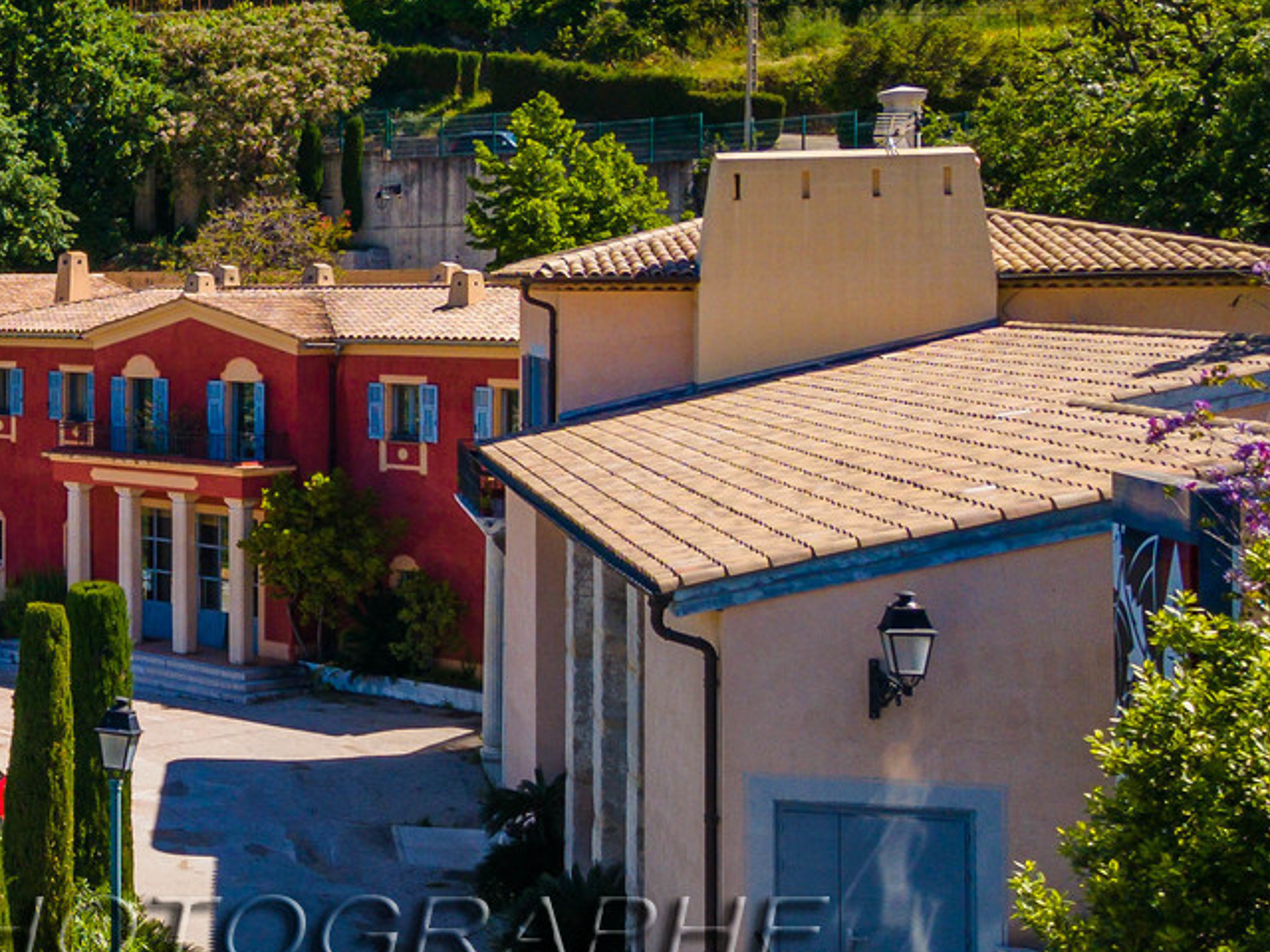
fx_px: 2201
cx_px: -314
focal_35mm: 60
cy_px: 407
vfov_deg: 24.4
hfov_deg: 27.6
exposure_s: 1/500
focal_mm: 4.5
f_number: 2.8
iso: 100
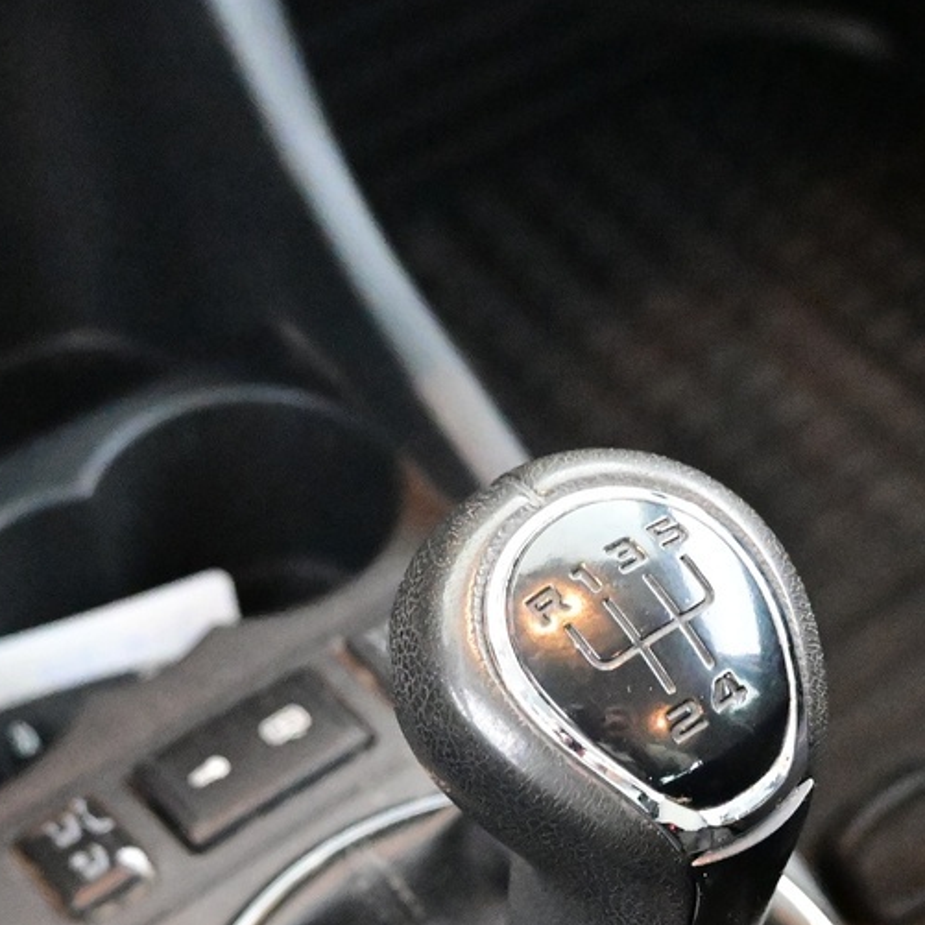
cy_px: 724
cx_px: 641
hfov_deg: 25.9
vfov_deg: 25.7
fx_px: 1995
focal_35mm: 66
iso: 12800
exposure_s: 1/25
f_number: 3.5
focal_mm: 16
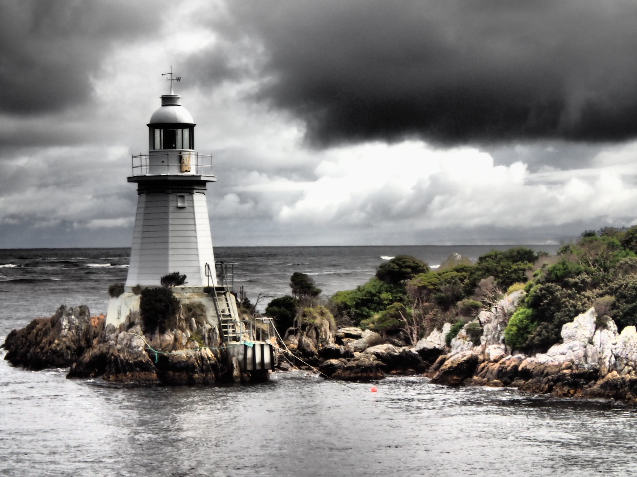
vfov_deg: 14.8
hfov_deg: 19.6
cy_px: 238
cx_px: 318
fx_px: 1840
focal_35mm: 100
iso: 100
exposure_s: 1/320
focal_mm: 18
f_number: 4.9
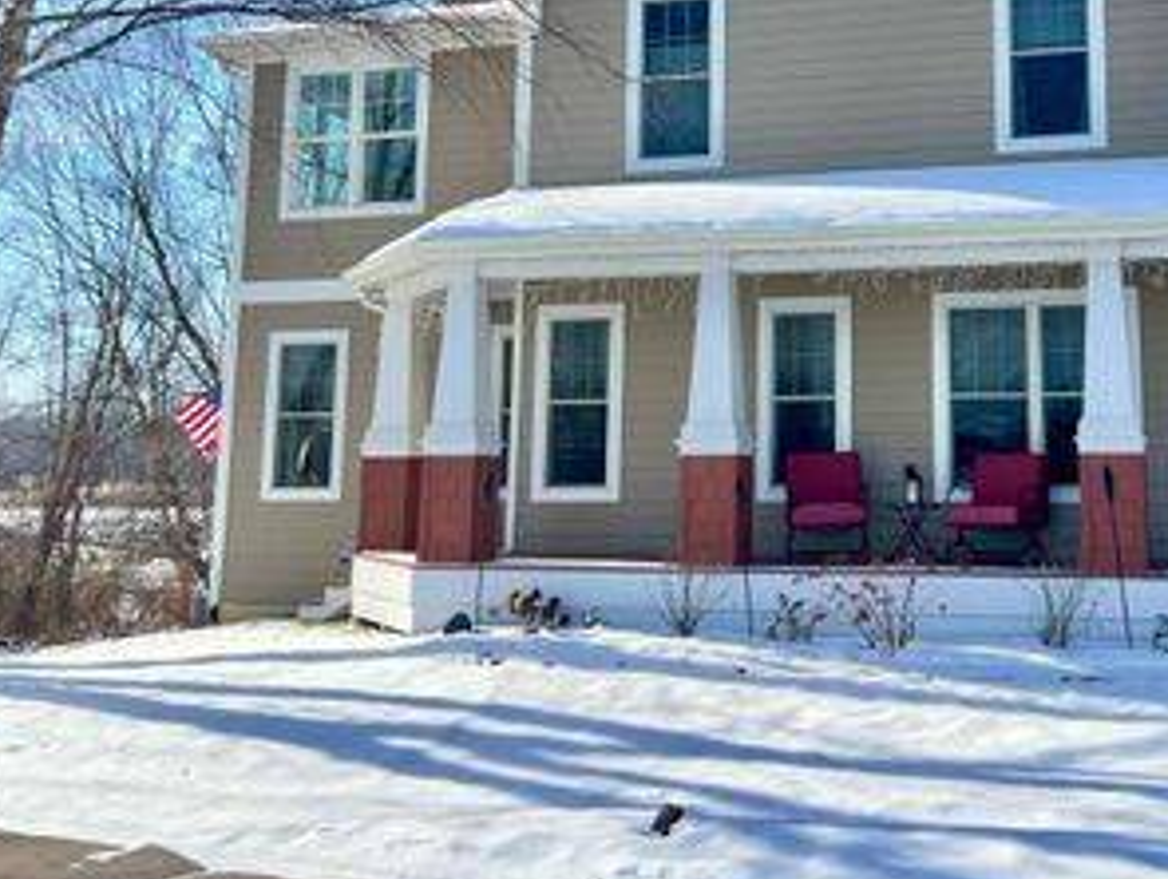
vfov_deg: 32.4
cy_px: 228
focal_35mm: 44
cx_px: 835
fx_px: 1486
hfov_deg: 41.9
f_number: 1.5
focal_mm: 5.7
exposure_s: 1/2457
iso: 50
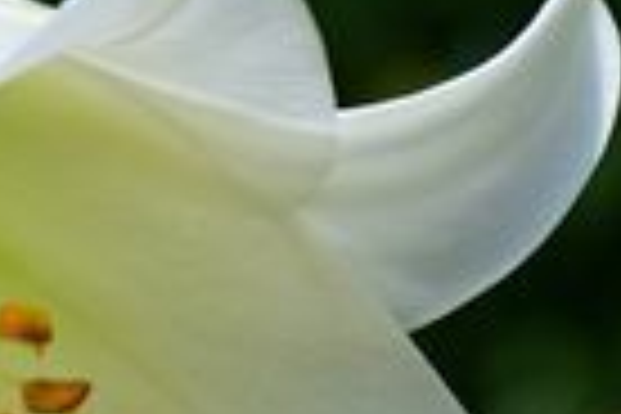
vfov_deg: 3.2
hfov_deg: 4.7
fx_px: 7503
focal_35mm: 435
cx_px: 108
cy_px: 472
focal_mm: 80
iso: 100
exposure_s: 1/1000
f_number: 5.6
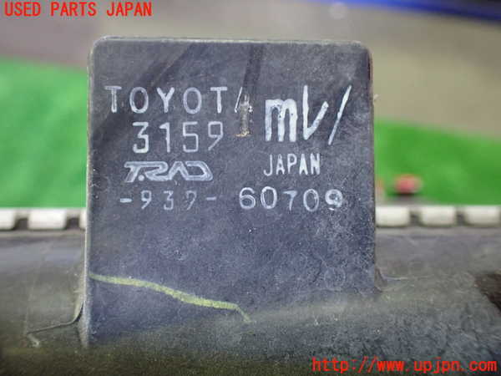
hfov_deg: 60.0
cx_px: 250
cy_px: 188
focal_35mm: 30
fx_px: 434
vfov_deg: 46.8
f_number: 2.3
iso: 800
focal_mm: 5.4
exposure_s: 1/40
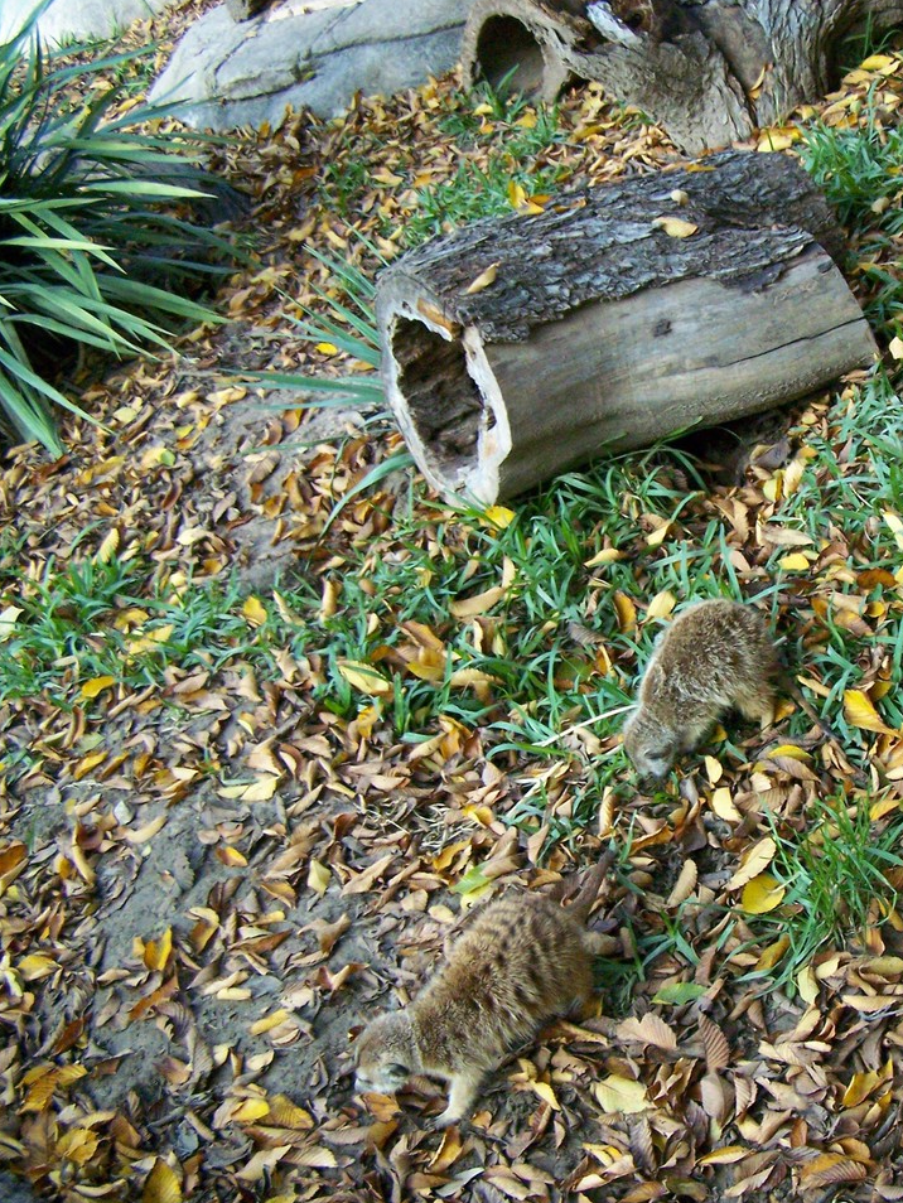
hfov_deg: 27.6
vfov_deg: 37.5
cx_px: 798
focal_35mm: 51
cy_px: 602
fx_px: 1773
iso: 400
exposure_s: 1/400
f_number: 2.8
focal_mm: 6.3
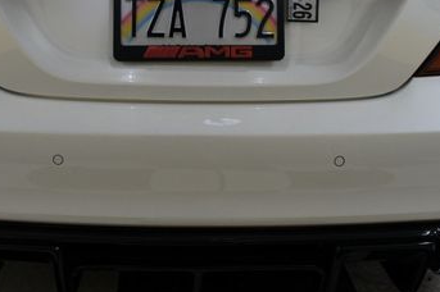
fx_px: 684
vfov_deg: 23.6
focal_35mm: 56
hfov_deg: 35.6
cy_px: 37
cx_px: 192
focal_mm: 20
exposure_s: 1/80
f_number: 4
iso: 400
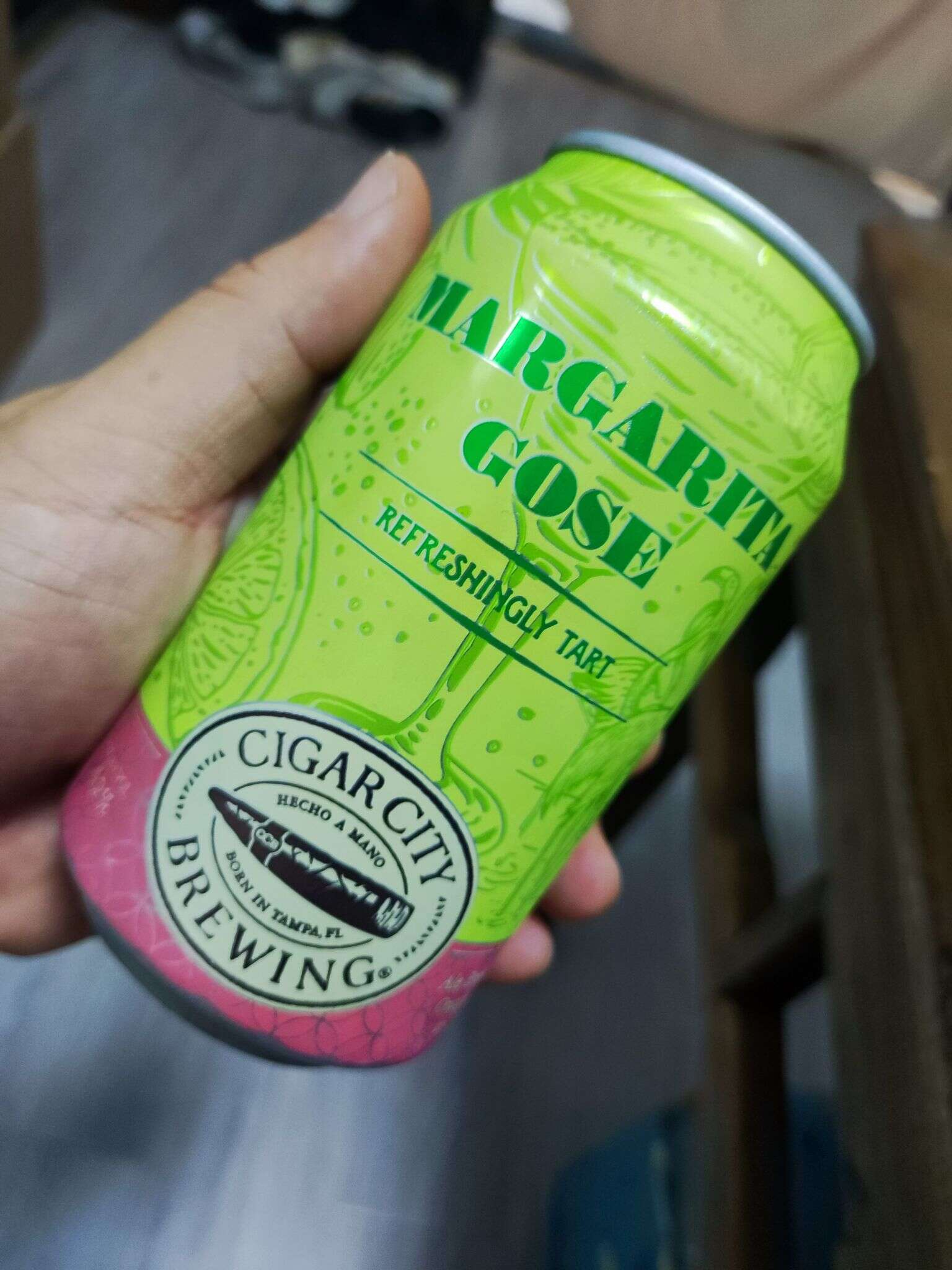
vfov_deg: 69.4
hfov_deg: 54.9
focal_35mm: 25
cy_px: 635
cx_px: 476
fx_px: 917
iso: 972
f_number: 1.79
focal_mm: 4.71
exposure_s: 1/33.3
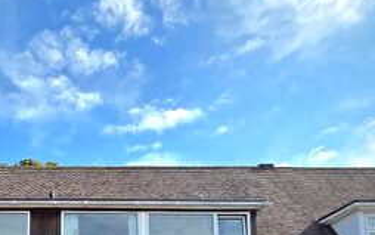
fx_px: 389
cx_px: 65
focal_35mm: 38
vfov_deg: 26.4
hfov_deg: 48.1
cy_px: 333
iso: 50
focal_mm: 2.2
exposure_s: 1/2500
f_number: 2.2
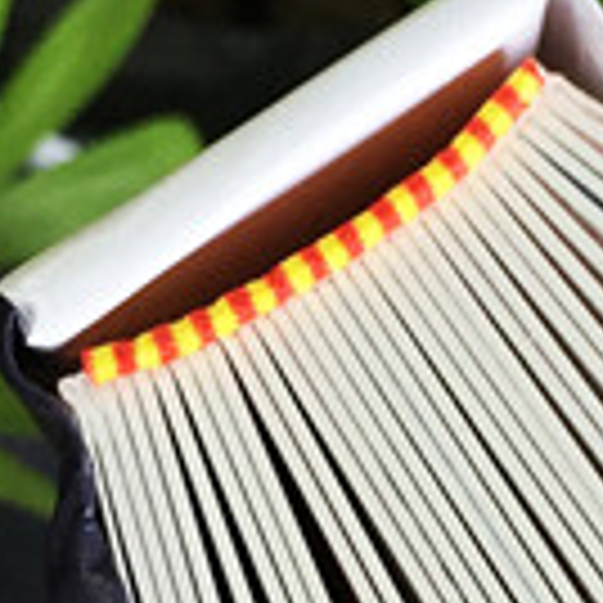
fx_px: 2976
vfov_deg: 11.5
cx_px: 342
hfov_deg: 11.6
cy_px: 572
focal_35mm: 151
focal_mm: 4.15
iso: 40
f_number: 2.2
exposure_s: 1/33
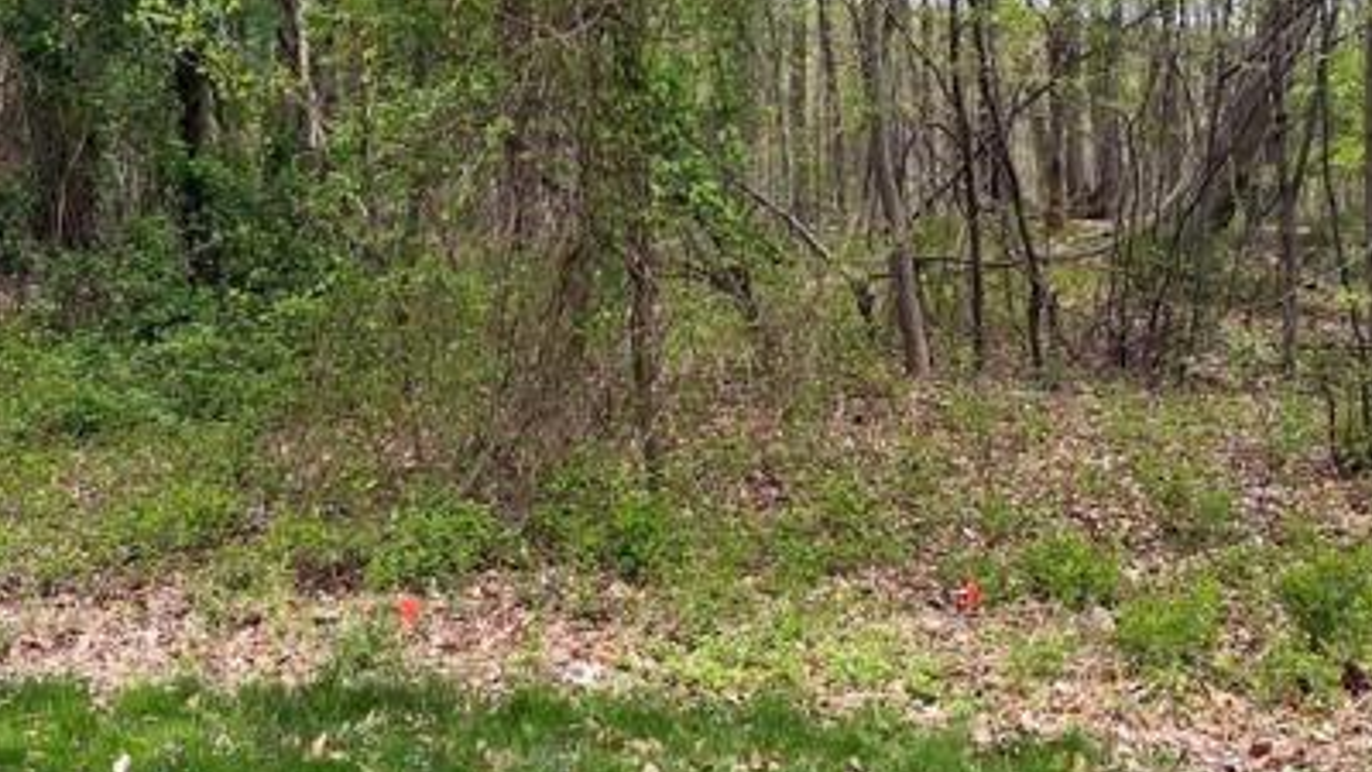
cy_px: 154
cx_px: 652
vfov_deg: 23.2
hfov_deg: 40.6
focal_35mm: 51
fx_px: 1855
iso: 50
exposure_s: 1/457
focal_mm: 5.1
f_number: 1.6
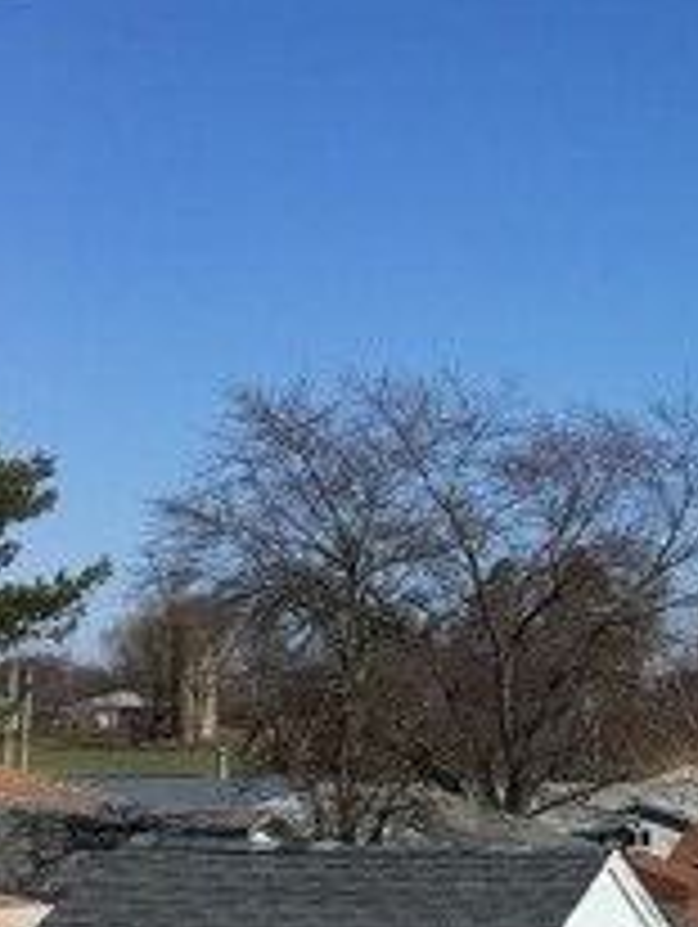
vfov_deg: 17.9
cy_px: 842
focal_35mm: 108
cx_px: 1220
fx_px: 2898
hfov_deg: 12.6
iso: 25
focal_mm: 4.15
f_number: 2.2
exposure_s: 1/2959
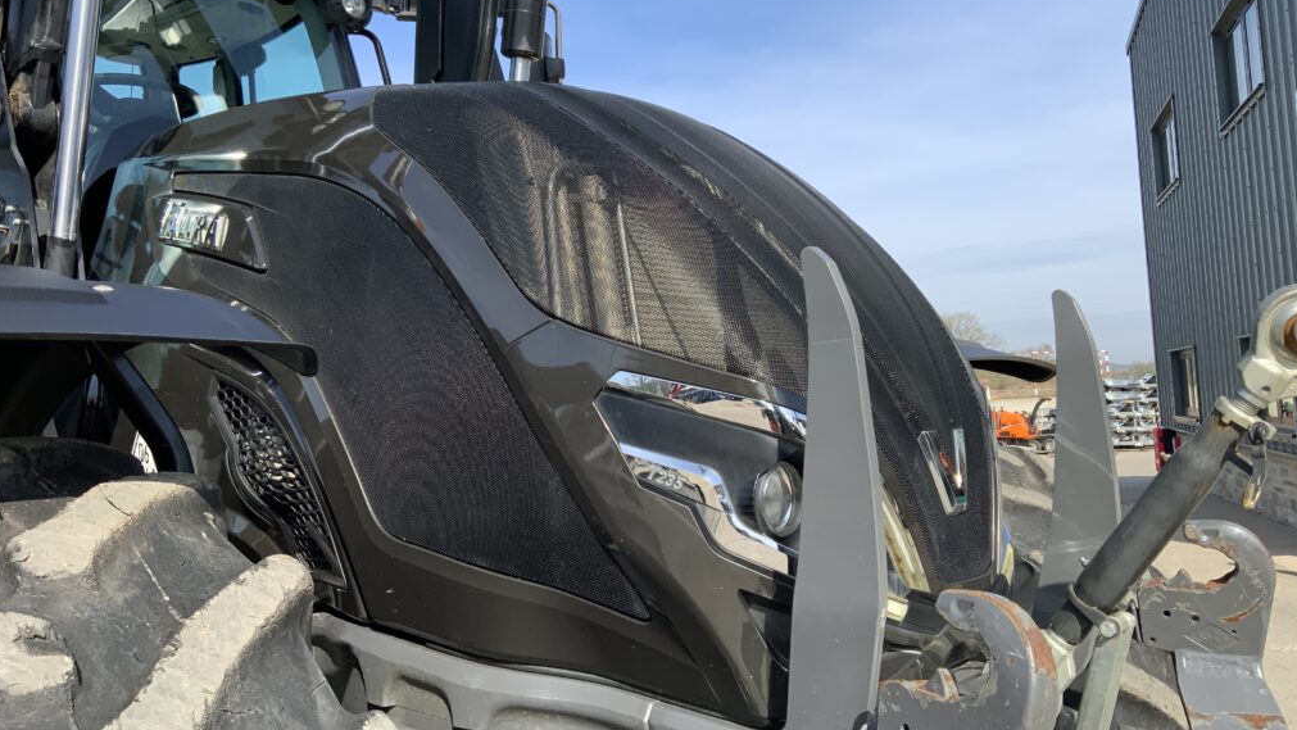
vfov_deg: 36.5
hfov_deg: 61.0
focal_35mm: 32
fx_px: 1101
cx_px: 652
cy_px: 289
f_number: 1.8
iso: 16
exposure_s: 1/1221
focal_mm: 3
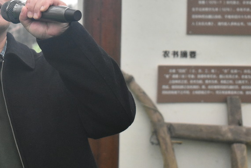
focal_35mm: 118
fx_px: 822
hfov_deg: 17.2
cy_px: 54
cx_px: 51
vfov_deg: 11.6
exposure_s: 1/250
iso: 3200
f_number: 5
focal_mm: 45
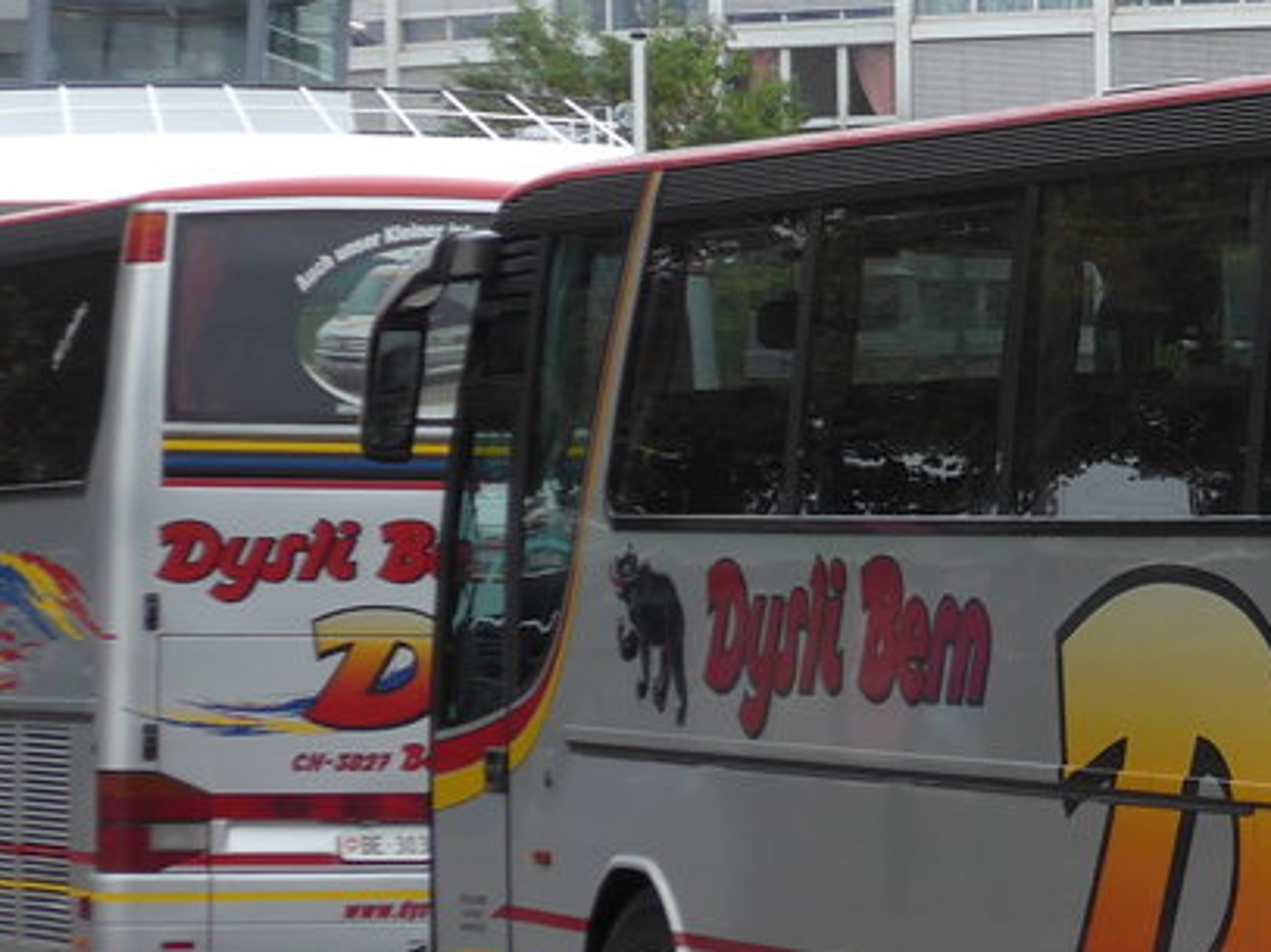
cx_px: 1739
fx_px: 8663
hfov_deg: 8.3
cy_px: 371
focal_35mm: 236
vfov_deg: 6.3
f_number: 4.4
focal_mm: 16
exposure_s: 1/80
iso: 125
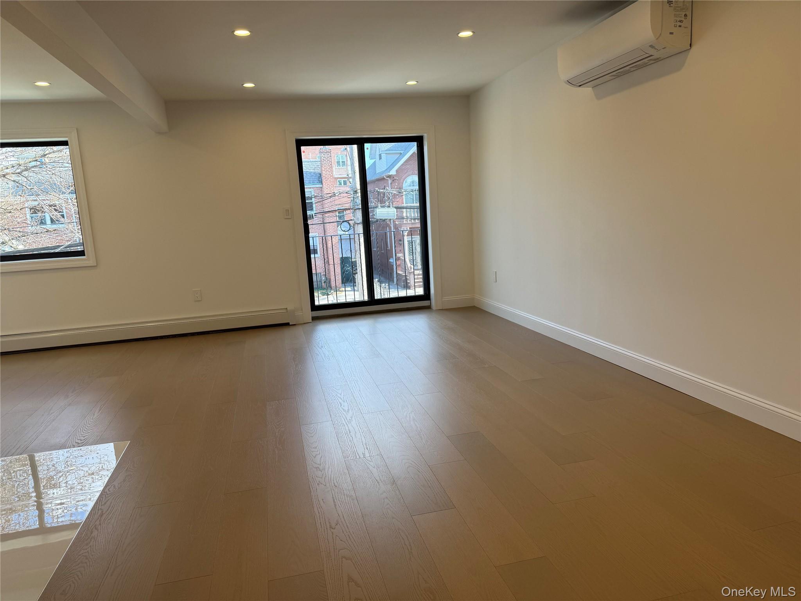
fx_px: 555
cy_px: 300
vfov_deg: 56.8
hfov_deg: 71.6
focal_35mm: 24
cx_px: 400
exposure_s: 1/210
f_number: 1.78
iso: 80
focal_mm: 6.76
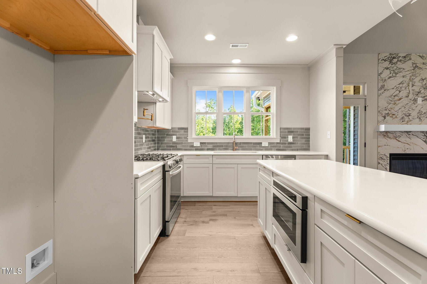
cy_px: 142
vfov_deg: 73.7
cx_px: 214
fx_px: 190
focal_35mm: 16
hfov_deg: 96.7
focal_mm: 16
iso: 400
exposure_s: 1/5
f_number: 8
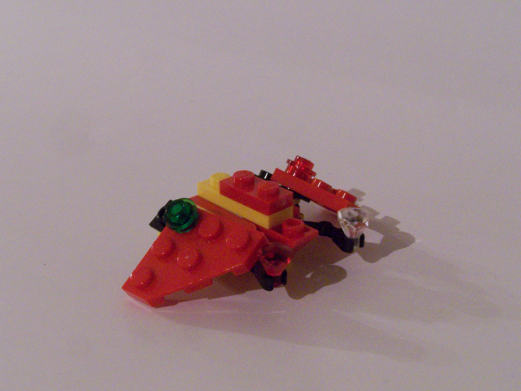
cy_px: 196
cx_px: 260
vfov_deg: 22.9
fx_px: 963
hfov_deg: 30.3
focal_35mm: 64
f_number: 8
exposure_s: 1/4
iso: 400
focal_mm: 10.7
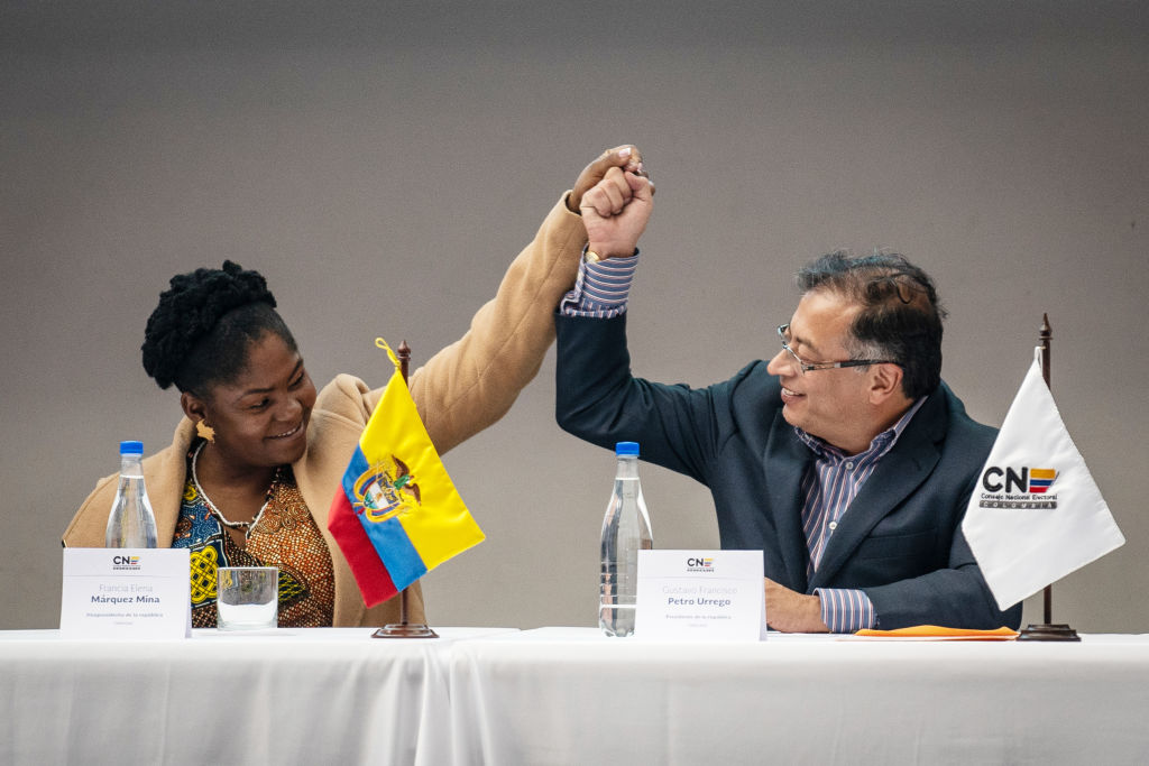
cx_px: 574
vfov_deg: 4.6
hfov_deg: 6.9
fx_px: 9576
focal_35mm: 300
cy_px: 383
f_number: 2.8
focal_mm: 200
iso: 800
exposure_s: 1/400
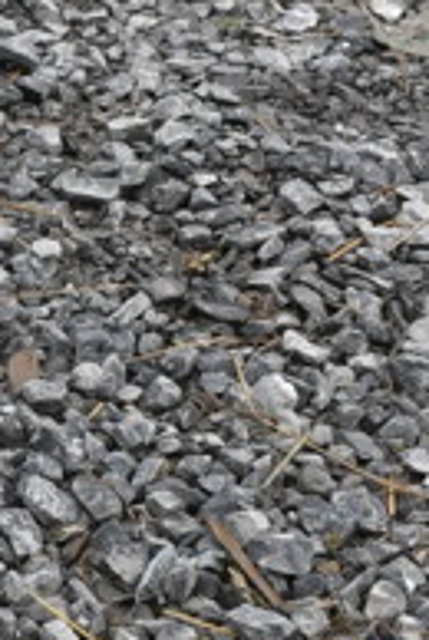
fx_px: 2262
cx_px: -551
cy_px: 401
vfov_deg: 16.1
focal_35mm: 127
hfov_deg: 9.7
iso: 100
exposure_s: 1/125
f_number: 9
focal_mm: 18
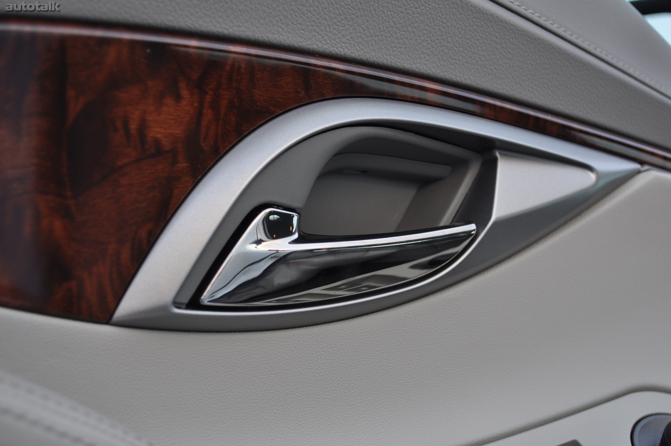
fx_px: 950
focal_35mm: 51
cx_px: 336
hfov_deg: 38.9
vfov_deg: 26.4
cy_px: 223
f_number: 5
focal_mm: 34
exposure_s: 1/100
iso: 400
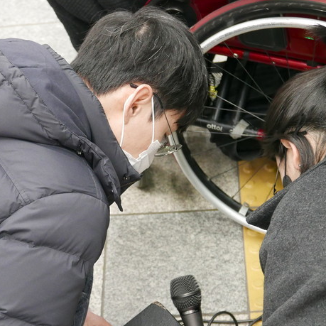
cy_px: 224
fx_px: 948
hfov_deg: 19.5
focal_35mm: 89
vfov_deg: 19.4
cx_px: 127
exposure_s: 1/50
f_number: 2.7
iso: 1600
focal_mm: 22.7
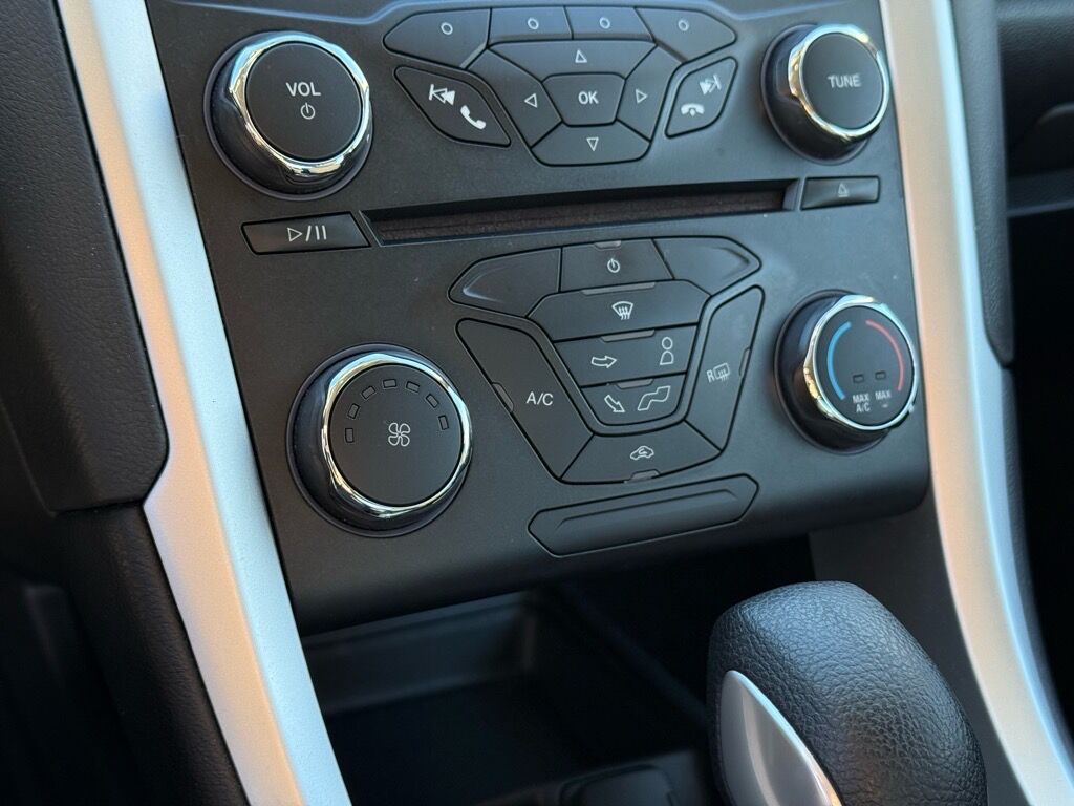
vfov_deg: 30.3
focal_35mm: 48
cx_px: 537
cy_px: 403
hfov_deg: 39.7
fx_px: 1489
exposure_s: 1/195
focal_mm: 6.76
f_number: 1.78
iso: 200
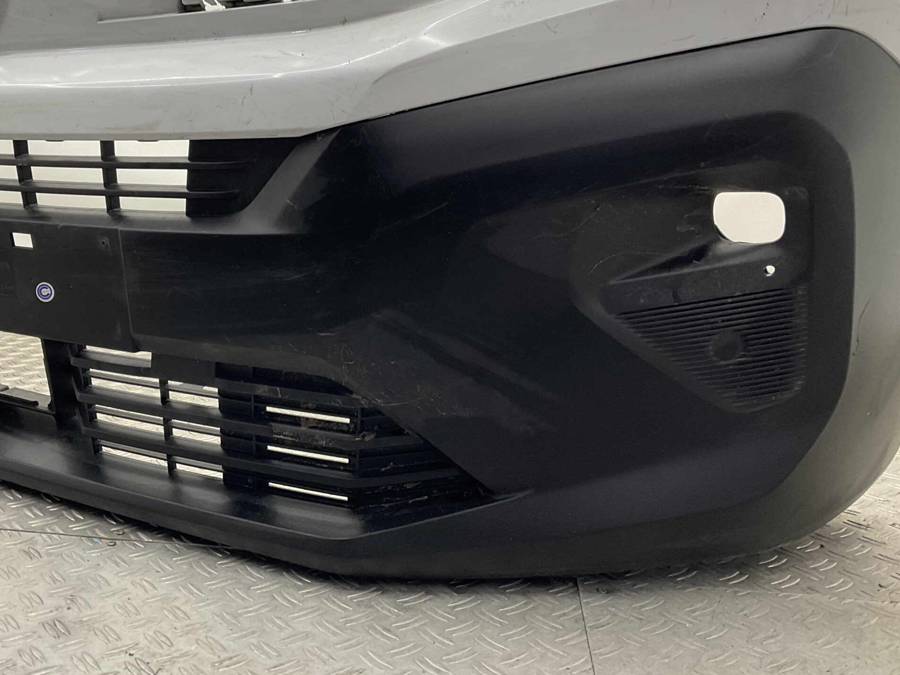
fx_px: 1014
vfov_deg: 36.5
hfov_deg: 47.1
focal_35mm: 39
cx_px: 303
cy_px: 229
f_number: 1.8
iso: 50
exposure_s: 1/100
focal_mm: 3
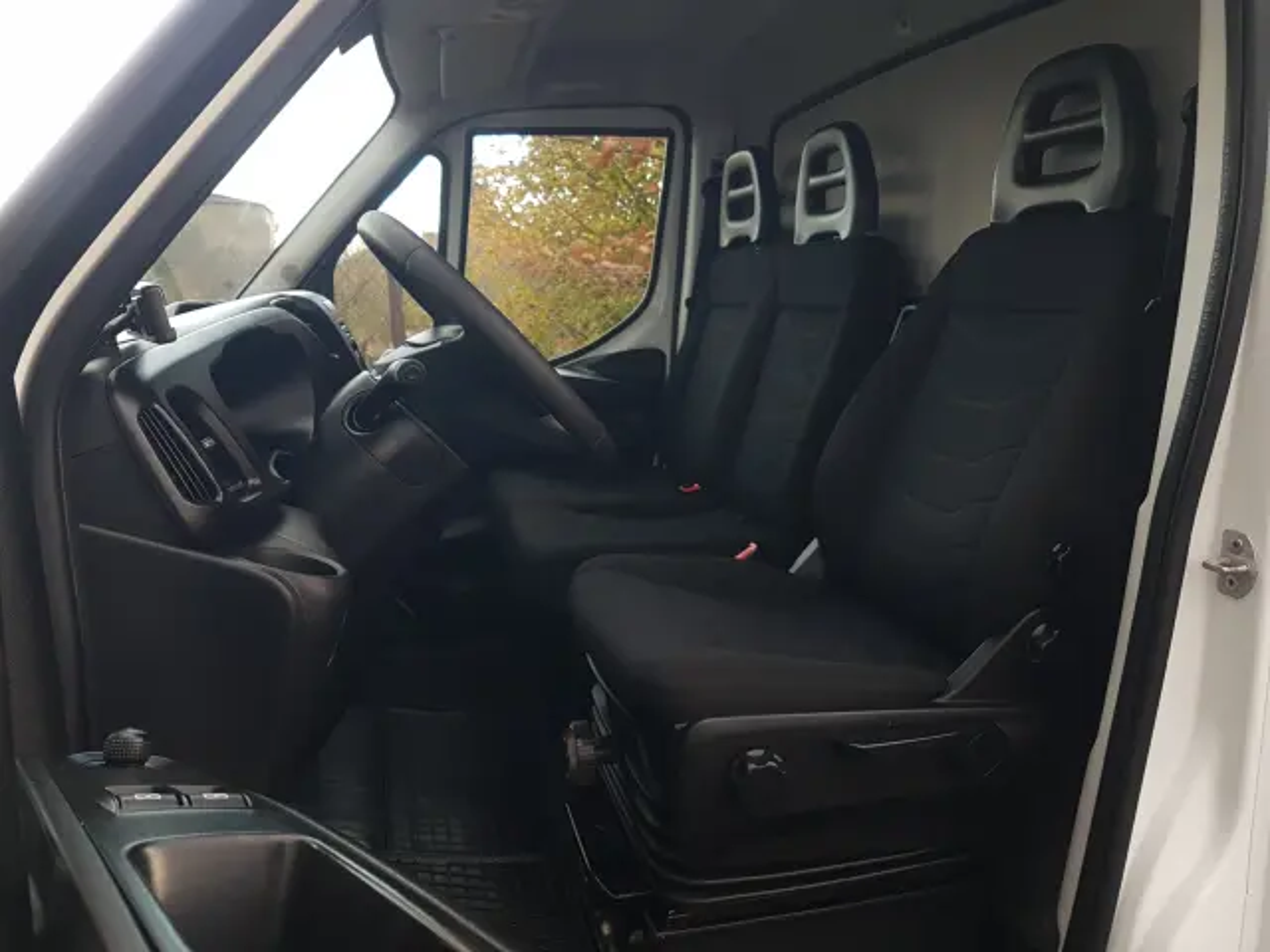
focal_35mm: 26
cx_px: 635
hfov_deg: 67.3
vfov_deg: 53.1
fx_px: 954
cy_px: 476
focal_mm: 4.2
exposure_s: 1/100
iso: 80
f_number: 1.7
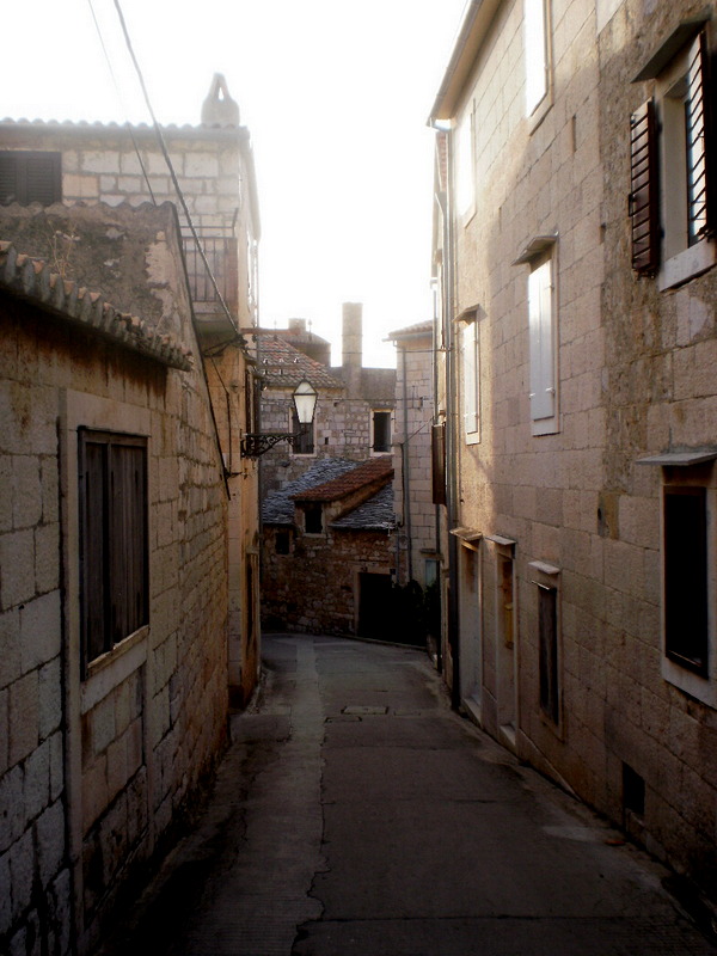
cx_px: 358
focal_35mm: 45
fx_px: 1243
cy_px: 478
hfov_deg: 32.2
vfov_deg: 42.1
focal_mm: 7.4
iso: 100
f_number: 4.9
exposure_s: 1/160
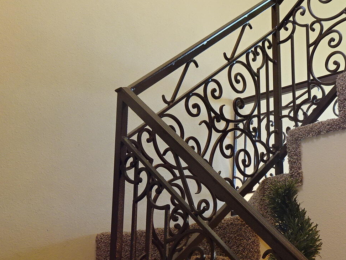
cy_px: 172
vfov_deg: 22.8
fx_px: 640
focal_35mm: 64
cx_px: 260
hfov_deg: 29.8
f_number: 3.5
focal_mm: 4.1
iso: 80
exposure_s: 1/6
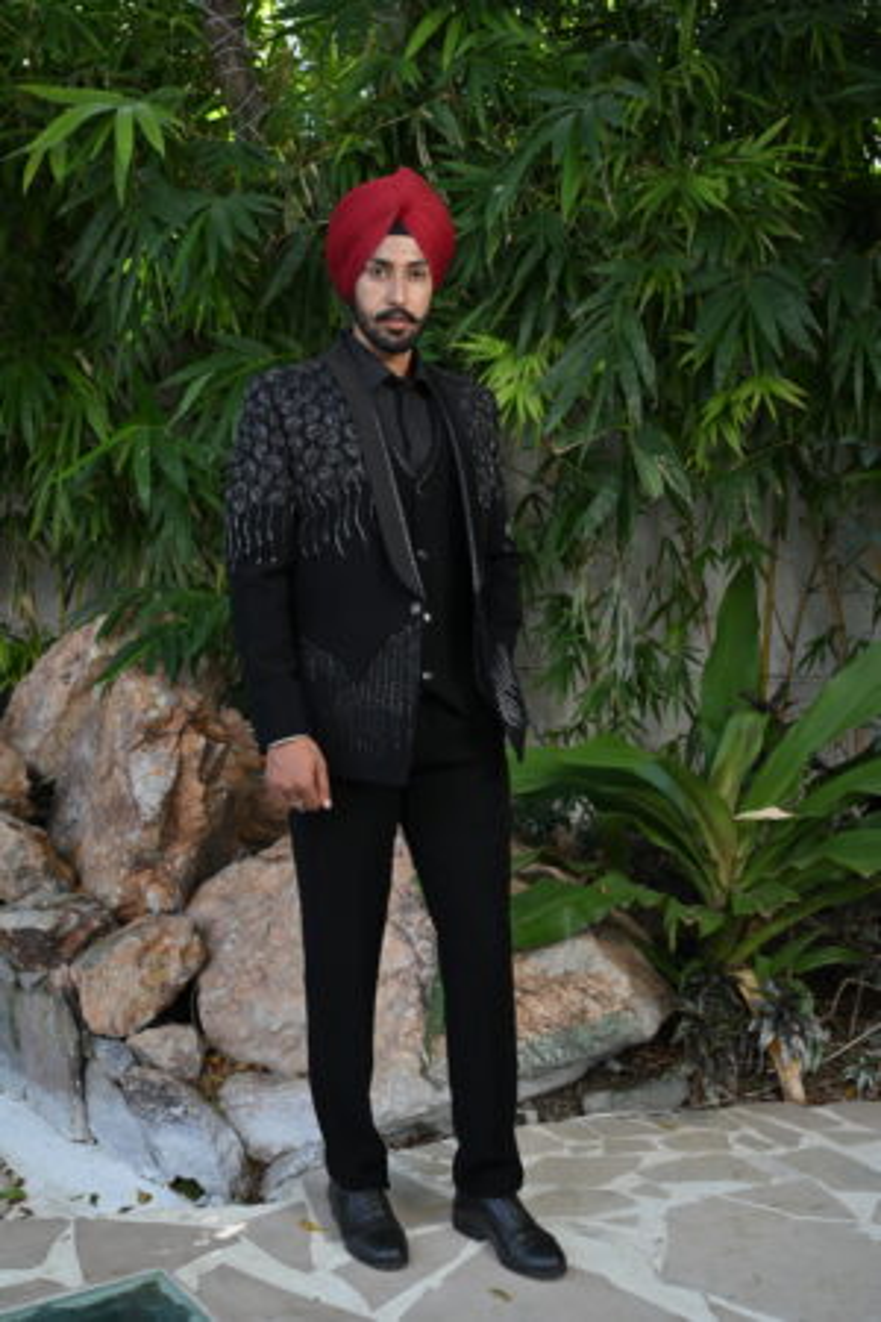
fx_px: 1468
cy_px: 661
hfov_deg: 33.4
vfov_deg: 48.5
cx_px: 440
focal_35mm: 40
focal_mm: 40
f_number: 6.3
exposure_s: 1/200
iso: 500
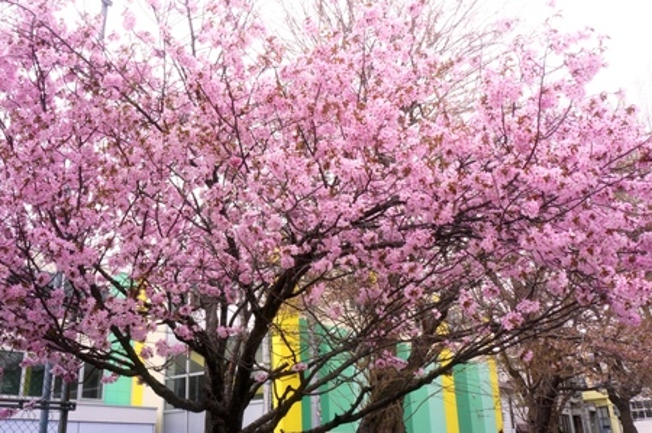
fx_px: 597
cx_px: 326
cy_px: 216
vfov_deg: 39.9
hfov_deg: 57.3
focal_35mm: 33
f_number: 8
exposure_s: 1/60
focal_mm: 22
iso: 500
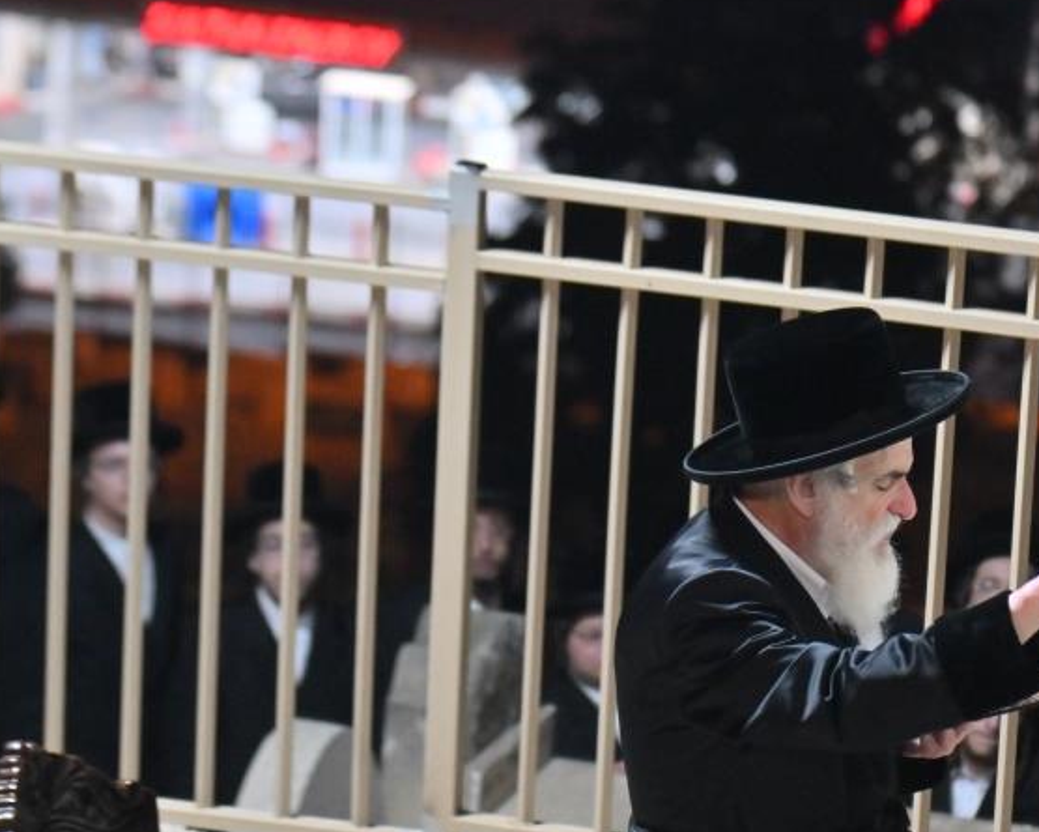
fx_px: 9565
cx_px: 858
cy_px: 520
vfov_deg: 5.0
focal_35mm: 311
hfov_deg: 6.2
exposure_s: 1/100
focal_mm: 120
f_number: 4
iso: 1250
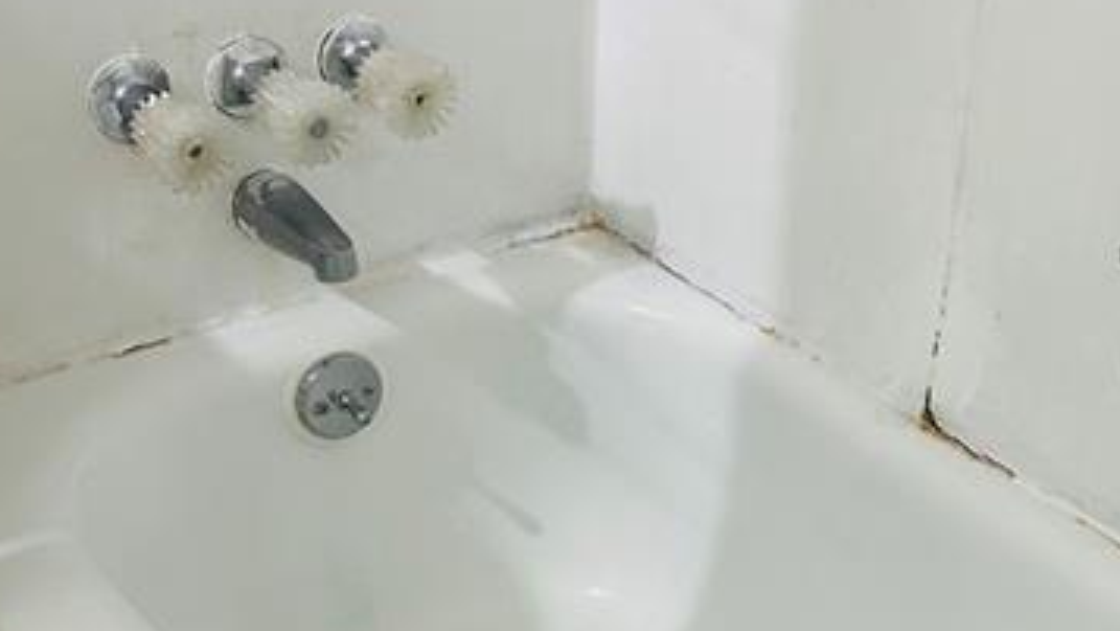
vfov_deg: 19.5
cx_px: 825
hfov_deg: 33.7
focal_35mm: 61
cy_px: 512
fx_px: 1812
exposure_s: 1/60
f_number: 1.5
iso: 160
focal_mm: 5.7
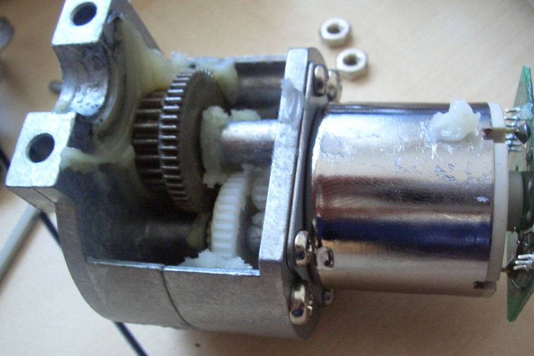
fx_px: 564
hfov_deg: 50.7
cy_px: 191
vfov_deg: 35.0
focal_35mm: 38
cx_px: 275
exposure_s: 1/20
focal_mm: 5.8
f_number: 2.6
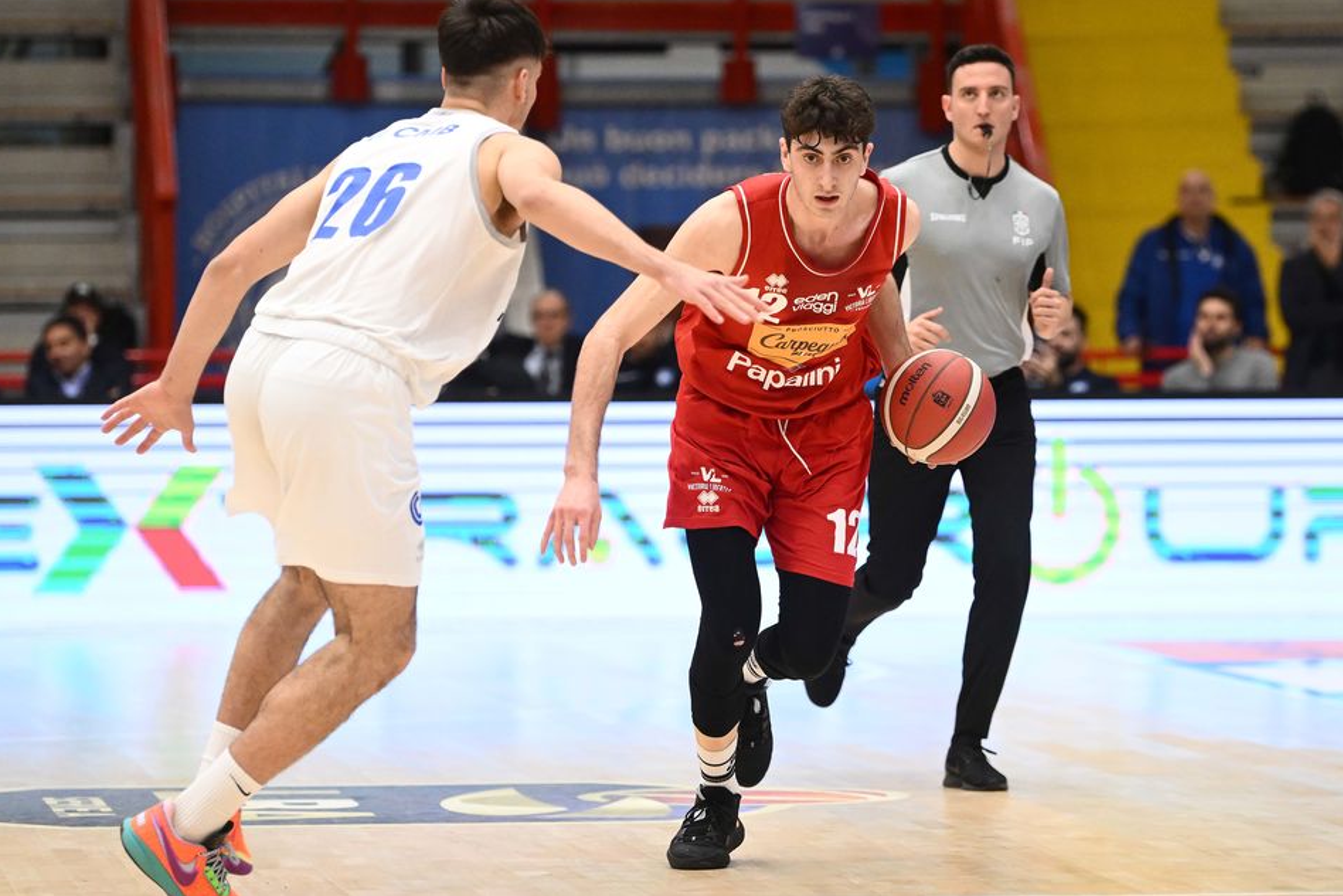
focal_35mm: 155
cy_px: 436
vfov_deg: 8.9
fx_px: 5782
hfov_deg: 13.2
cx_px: 657
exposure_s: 1/1000
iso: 4000
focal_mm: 150
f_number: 3.2
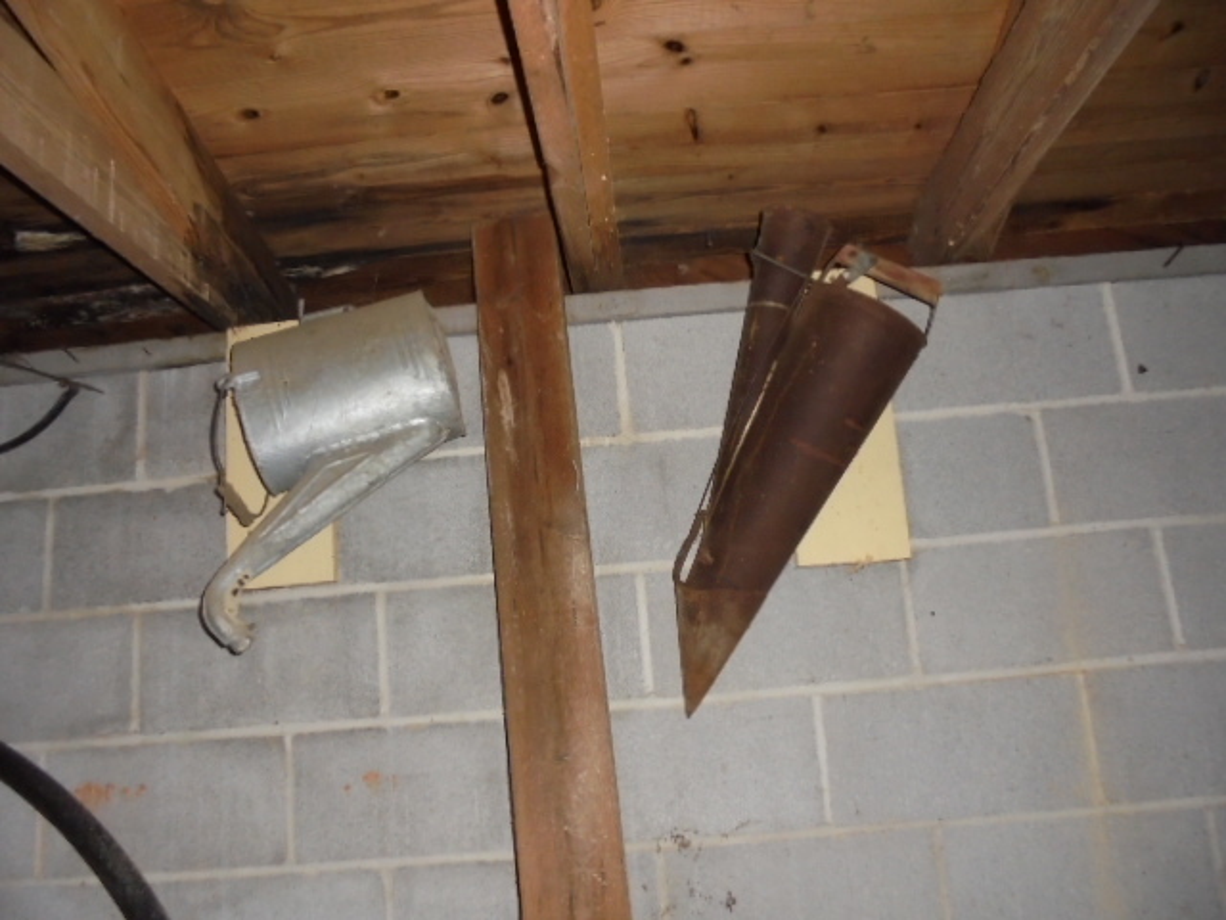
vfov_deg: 53.1
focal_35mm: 26
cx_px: 613
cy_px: 460
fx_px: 921
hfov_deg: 67.3
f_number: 3.5
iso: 400
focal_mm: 4.6
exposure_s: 1/30
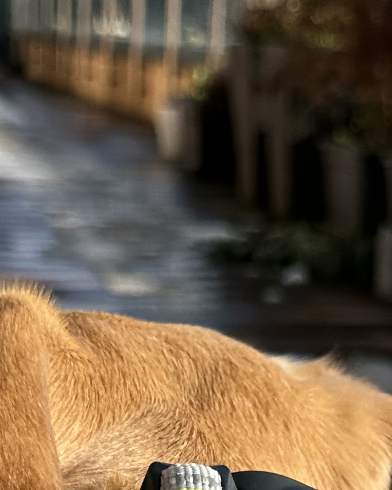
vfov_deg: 16.6
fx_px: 1479
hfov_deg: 15.1
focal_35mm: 102
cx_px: 200
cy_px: 795
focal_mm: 6.86
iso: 80
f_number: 1.78
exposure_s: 1/3356
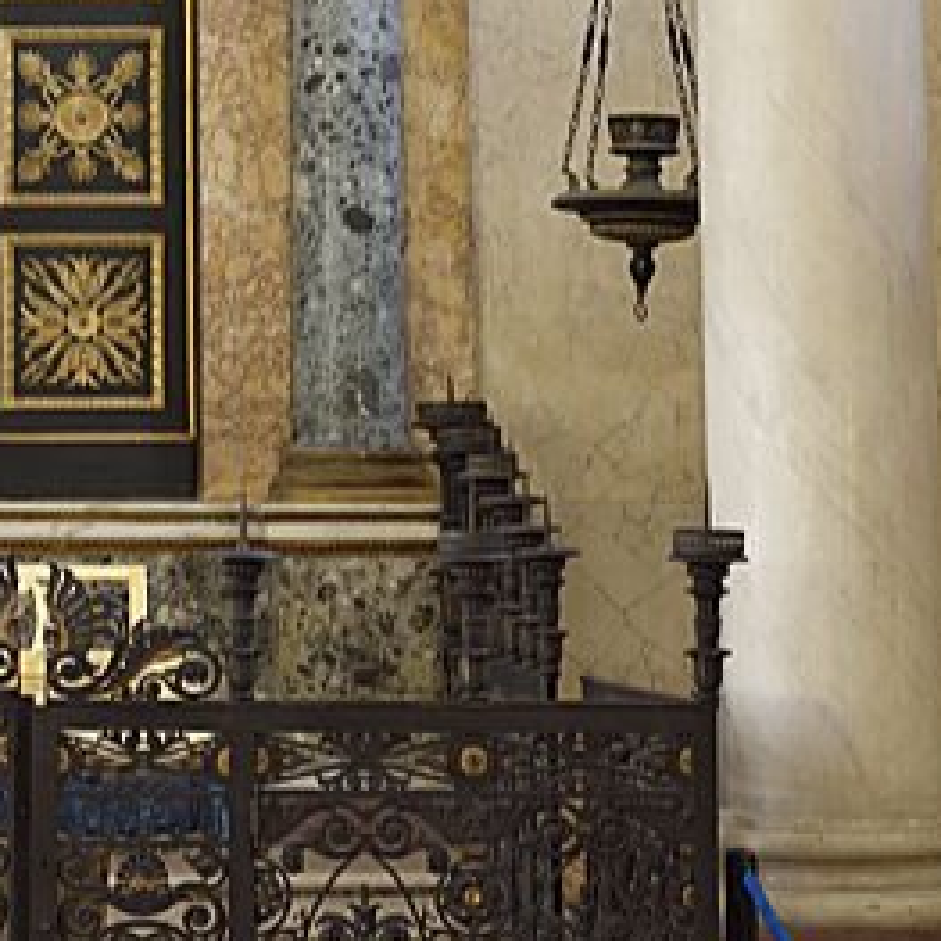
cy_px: -7
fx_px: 4183
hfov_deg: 12.6
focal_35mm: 136
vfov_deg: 12.7
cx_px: -64
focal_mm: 35
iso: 800
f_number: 5.6
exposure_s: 1/20
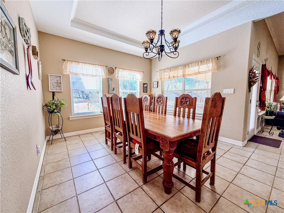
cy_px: 106
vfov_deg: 85.7
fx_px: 115
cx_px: 142
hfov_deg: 102.1
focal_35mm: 14
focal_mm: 2.22
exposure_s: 1/120
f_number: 2.2
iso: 125
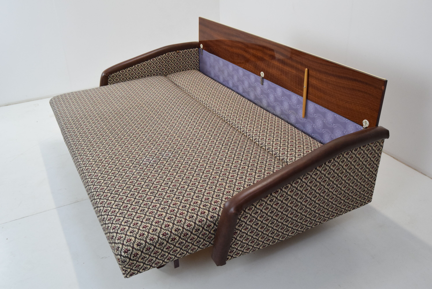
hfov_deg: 57.2
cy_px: 144
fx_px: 396
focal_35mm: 33
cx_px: 216
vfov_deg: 40.0
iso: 1600
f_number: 7.1
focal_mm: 22
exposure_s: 1/200
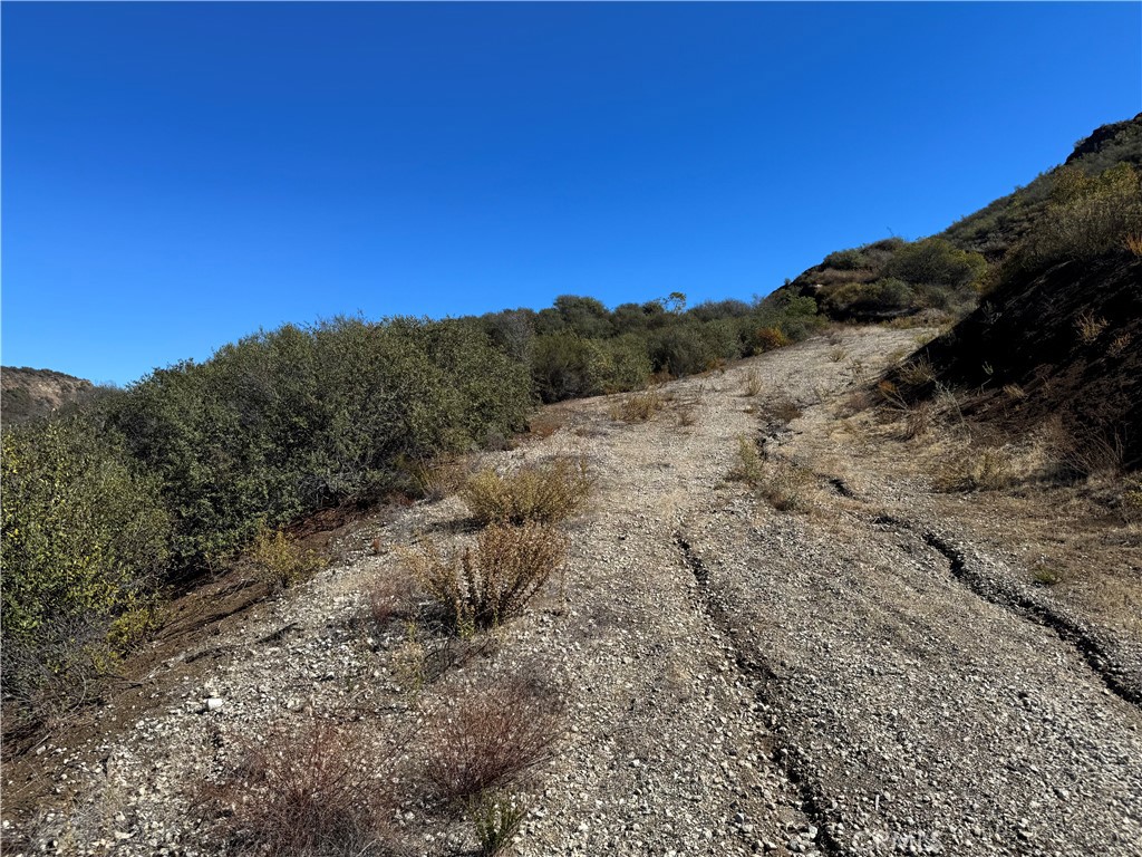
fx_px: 792
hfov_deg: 71.6
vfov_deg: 56.8
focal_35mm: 24
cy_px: 428
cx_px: 571
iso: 80
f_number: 1.78
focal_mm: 6.76
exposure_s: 1/4310
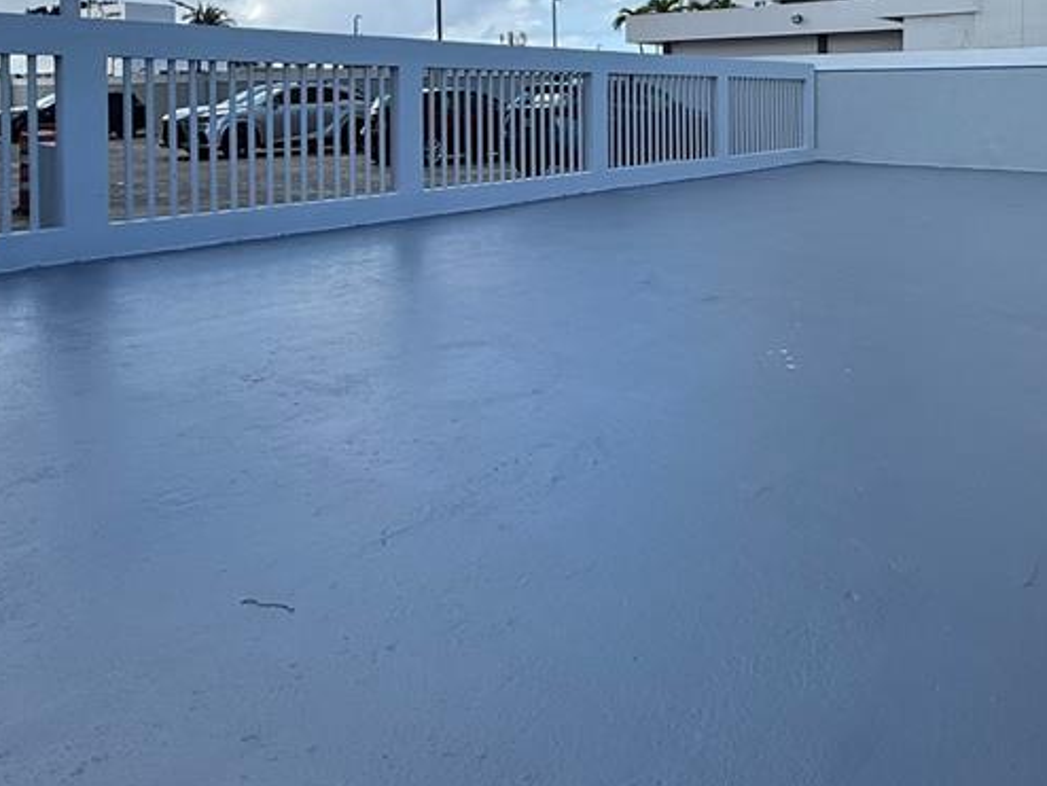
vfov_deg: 44.9
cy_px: 114
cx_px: 685
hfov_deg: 60.4
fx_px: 878
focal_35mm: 29
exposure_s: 1/1961
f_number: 2.2
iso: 64
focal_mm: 2.22
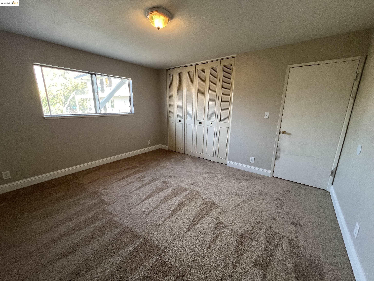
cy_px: 140
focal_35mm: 13
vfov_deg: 89.9
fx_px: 140
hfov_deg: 106.2
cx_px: 187
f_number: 1.8
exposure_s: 1/60
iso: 160
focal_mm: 1.57
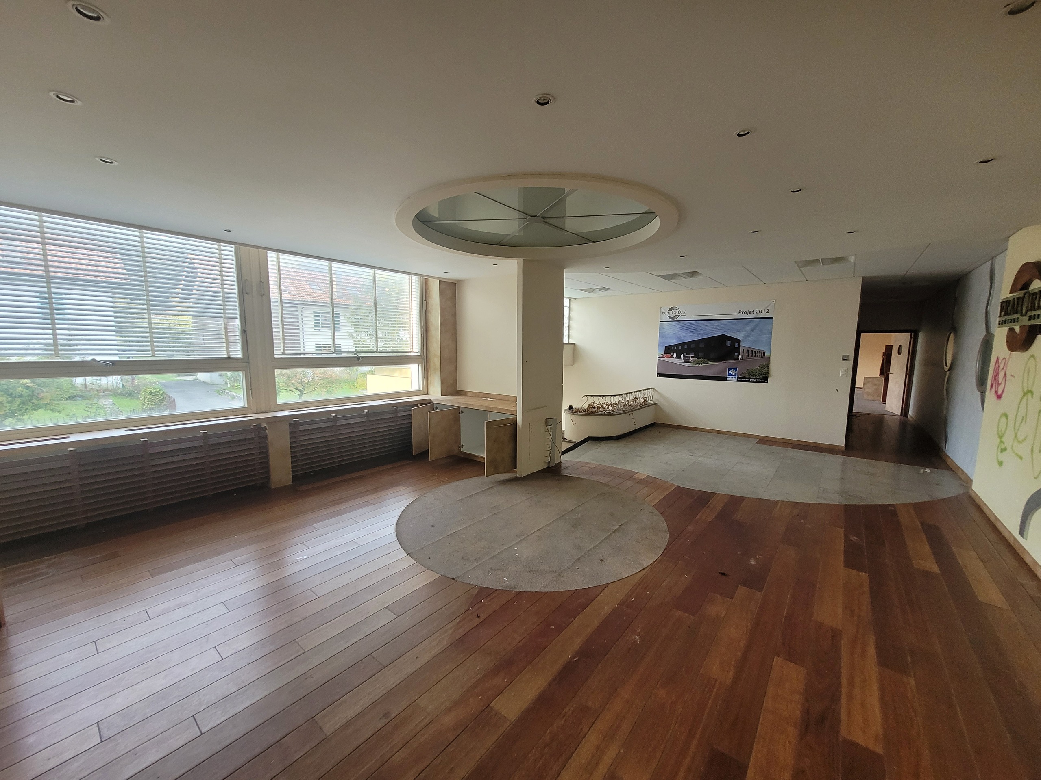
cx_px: 520
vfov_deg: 89.9
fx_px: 391
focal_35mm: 13
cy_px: 390
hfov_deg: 106.2
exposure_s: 1/50
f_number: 2.2
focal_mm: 1.74
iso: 125
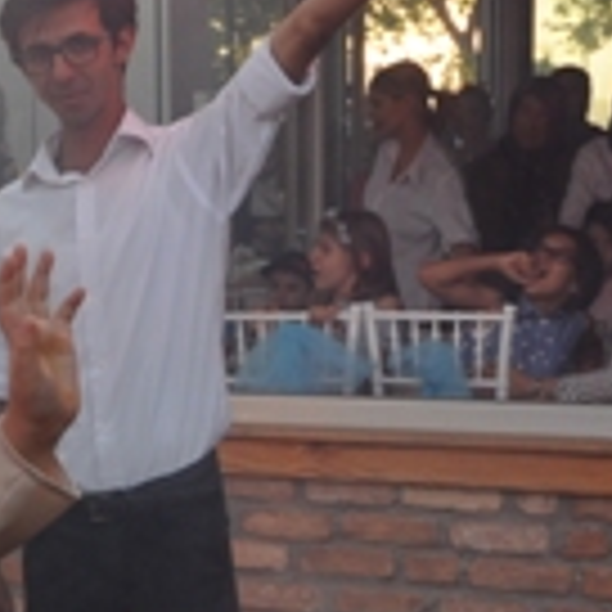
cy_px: 551
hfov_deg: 14.1
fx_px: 2160
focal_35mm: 108
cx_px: -531
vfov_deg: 15.9
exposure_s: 1/125
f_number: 5.6
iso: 200
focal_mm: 18
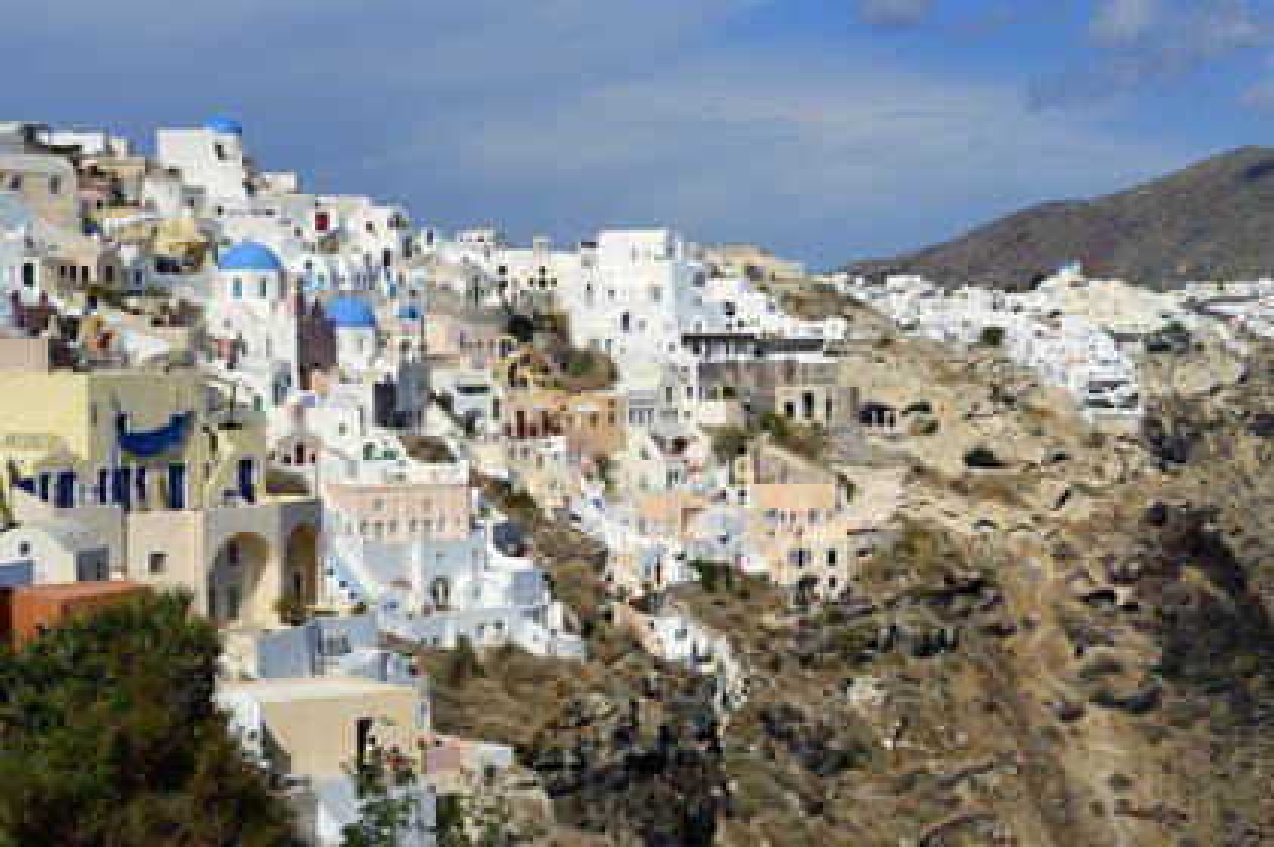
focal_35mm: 70
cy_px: 424
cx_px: 637
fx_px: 2475
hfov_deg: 28.9
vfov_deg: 19.4
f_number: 11
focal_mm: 70
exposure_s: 1/250
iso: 100
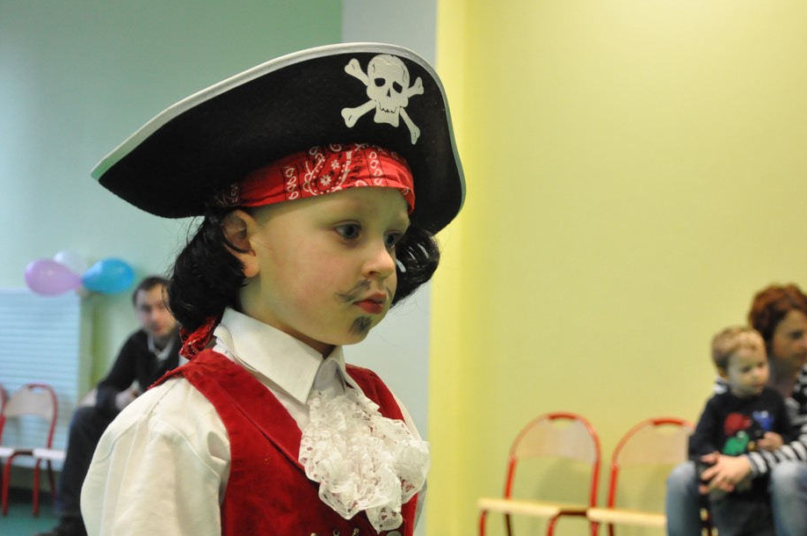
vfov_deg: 23.1
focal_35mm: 59
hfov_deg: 34.2
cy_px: 280
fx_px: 1311
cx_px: 417
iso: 2000
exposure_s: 1/40
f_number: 4.5
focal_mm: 35
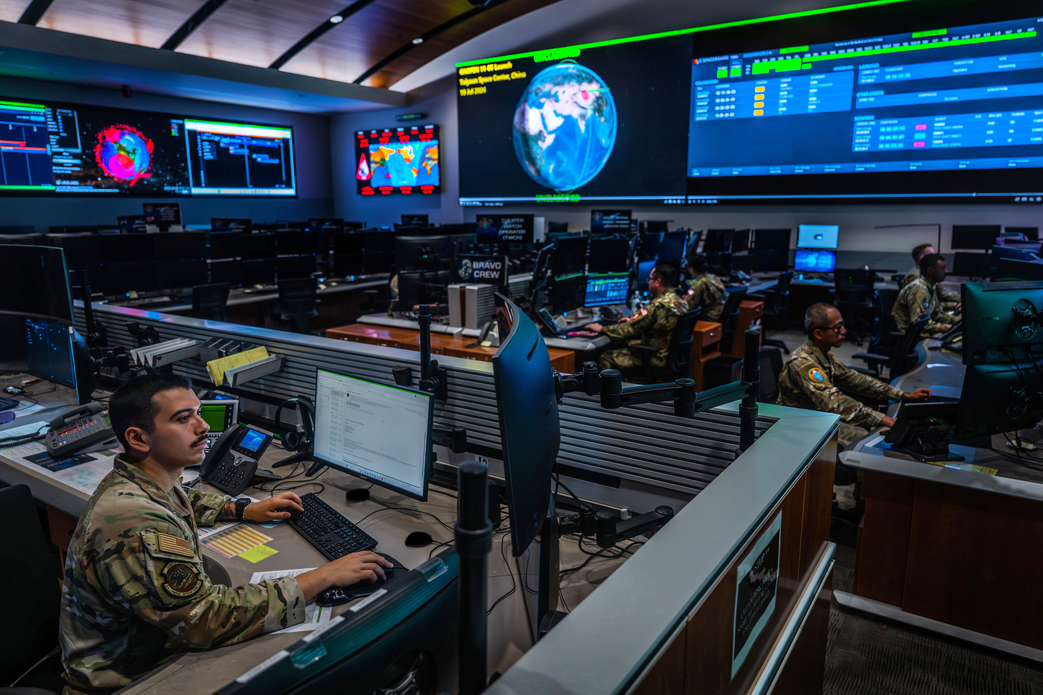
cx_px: 522
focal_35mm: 24
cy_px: 348
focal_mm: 24
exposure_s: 1/50
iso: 640
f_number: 2.8
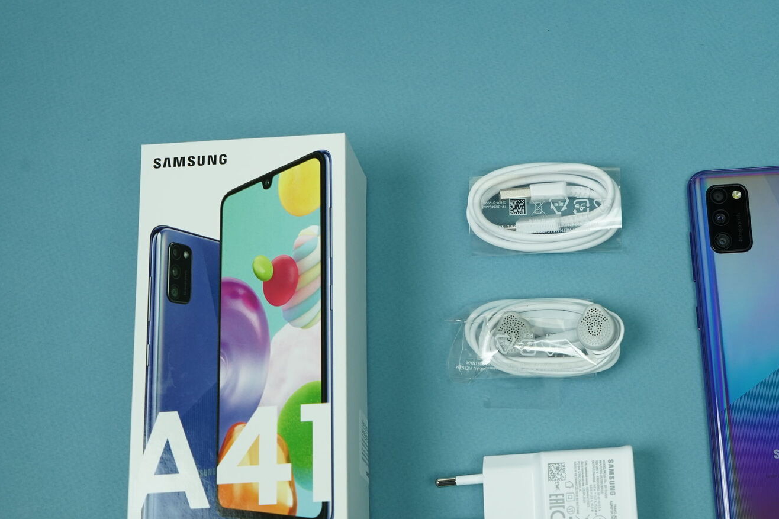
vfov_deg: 25.0
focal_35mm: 54
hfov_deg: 36.3
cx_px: 553
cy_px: 312
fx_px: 1168
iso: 1250
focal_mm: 37
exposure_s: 1/200
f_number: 7.1
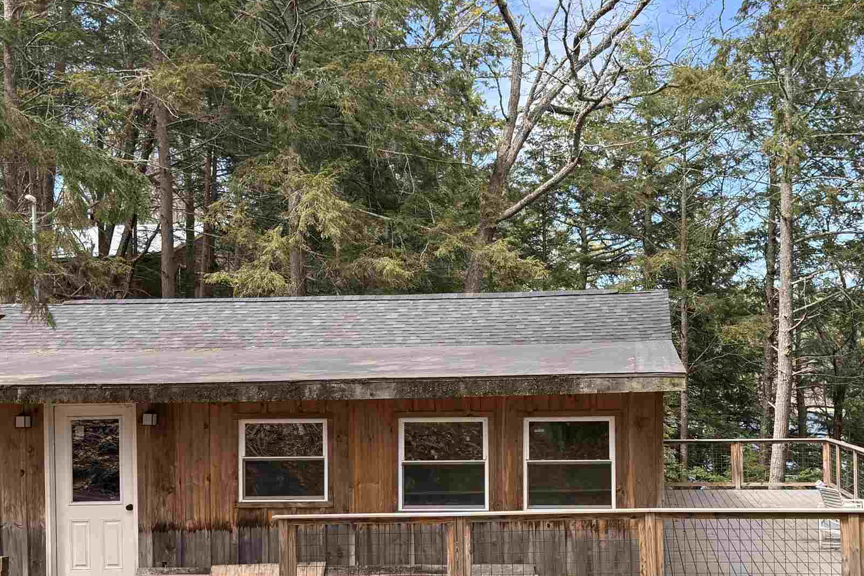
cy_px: 356
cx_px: 540
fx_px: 1152
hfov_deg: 40.8
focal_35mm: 48
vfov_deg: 28.0
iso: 100
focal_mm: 6.76
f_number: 1.78
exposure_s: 1/1361
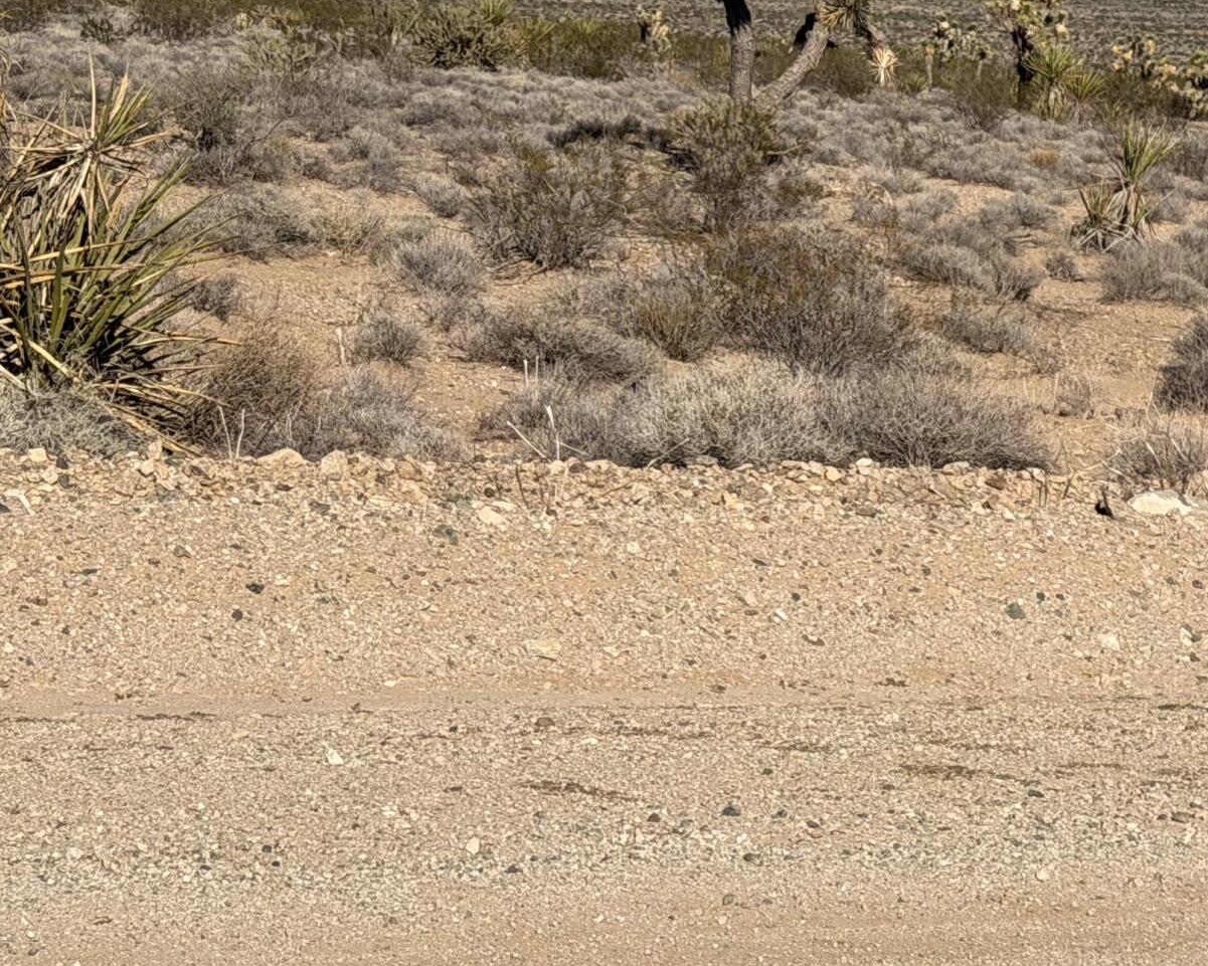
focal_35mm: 117
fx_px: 4183
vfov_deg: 12.9
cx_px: 1074
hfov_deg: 16.2
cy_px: -162
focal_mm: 6.76
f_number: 1.78
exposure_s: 1/11364
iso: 80
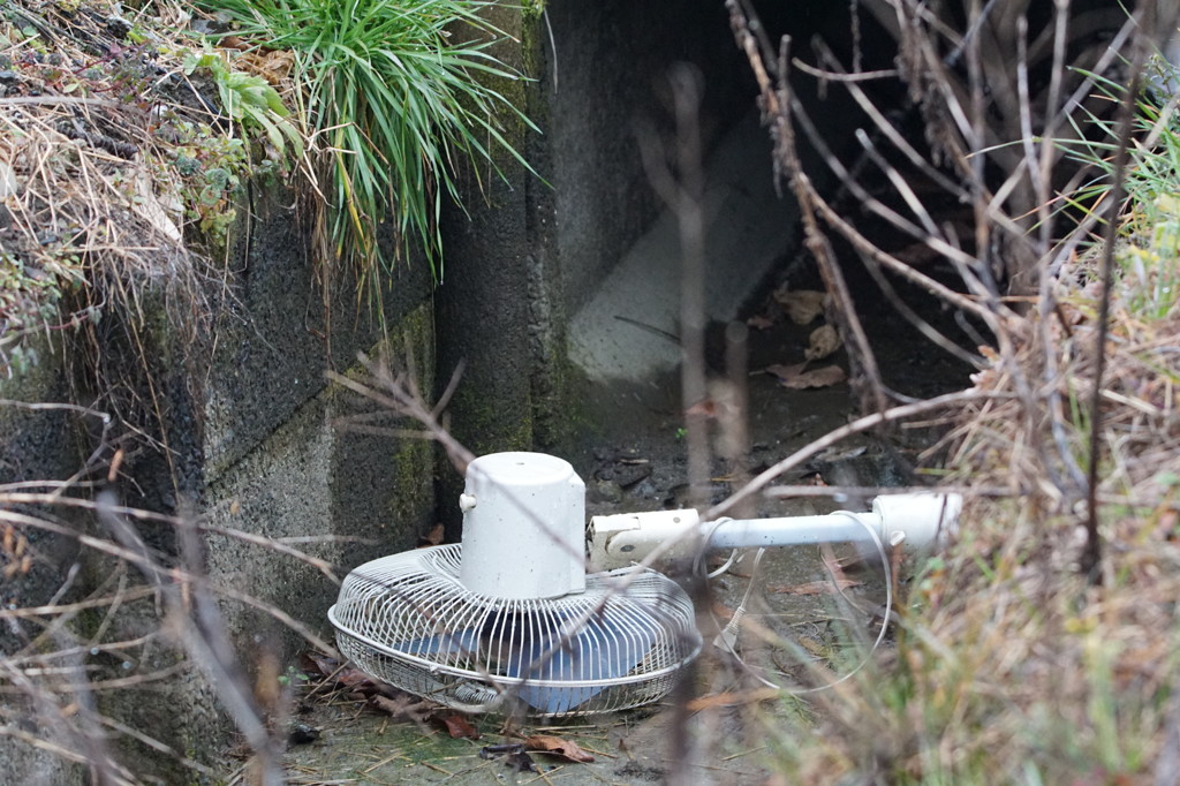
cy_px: 393
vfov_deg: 6.1
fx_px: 7372
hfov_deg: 9.2
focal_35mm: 225
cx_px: 590
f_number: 6.3
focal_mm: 150
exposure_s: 1/250
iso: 2500
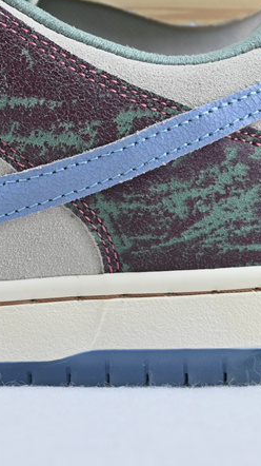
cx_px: -122
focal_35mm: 149
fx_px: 1842
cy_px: 145
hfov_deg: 8.0
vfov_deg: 14.4
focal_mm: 35
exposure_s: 1/40
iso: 100
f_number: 5.3
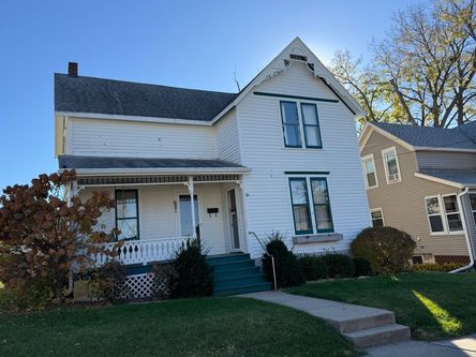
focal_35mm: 27
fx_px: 371
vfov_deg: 51.3
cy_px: 174
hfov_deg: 65.3
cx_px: 232
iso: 80
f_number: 1.78
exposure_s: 1/2232
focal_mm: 6.76
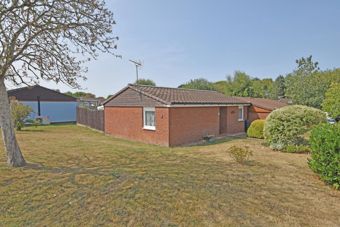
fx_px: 184
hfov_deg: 85.4
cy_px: 114
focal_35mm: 20
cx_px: 170
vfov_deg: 63.2
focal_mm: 13
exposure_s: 1/250
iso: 110
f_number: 8
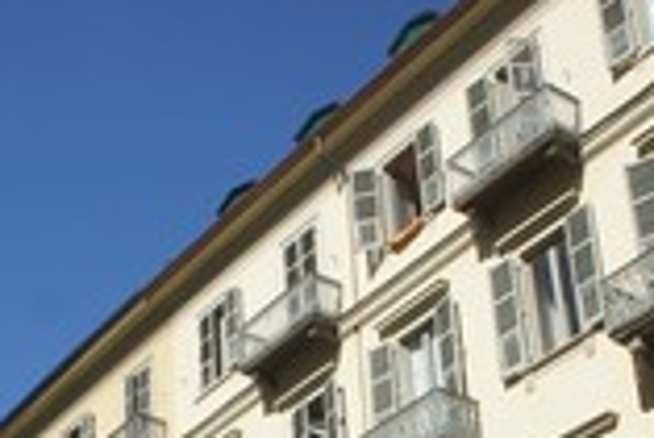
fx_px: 1436
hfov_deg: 25.6
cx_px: 312
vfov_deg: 16.1
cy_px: 626
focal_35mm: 79
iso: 200
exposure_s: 1/500
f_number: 7.1
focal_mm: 18
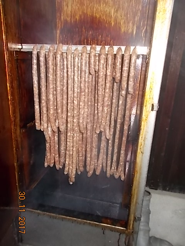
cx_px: 92
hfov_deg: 53.1
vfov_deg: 67.3
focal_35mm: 26
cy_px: 123
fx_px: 185
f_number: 3.2
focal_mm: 4.6
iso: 200
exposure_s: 1/25
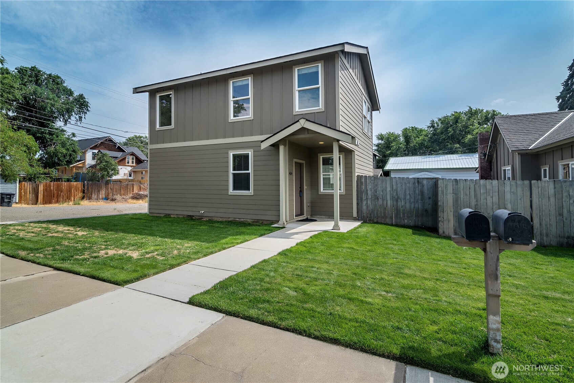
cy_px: 192
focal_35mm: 18
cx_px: 287
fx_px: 287
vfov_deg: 67.4
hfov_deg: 90.0
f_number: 14
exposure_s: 1/250
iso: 200
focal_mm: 18
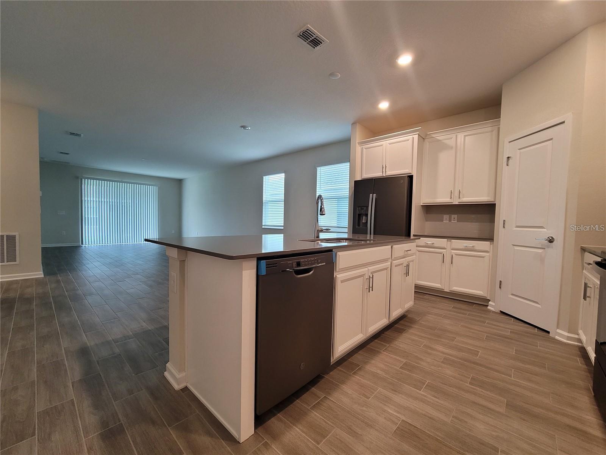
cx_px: 303
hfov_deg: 106.2
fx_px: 228
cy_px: 228
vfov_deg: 89.9
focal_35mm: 13
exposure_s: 1/59
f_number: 2.2
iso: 250
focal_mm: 2.2
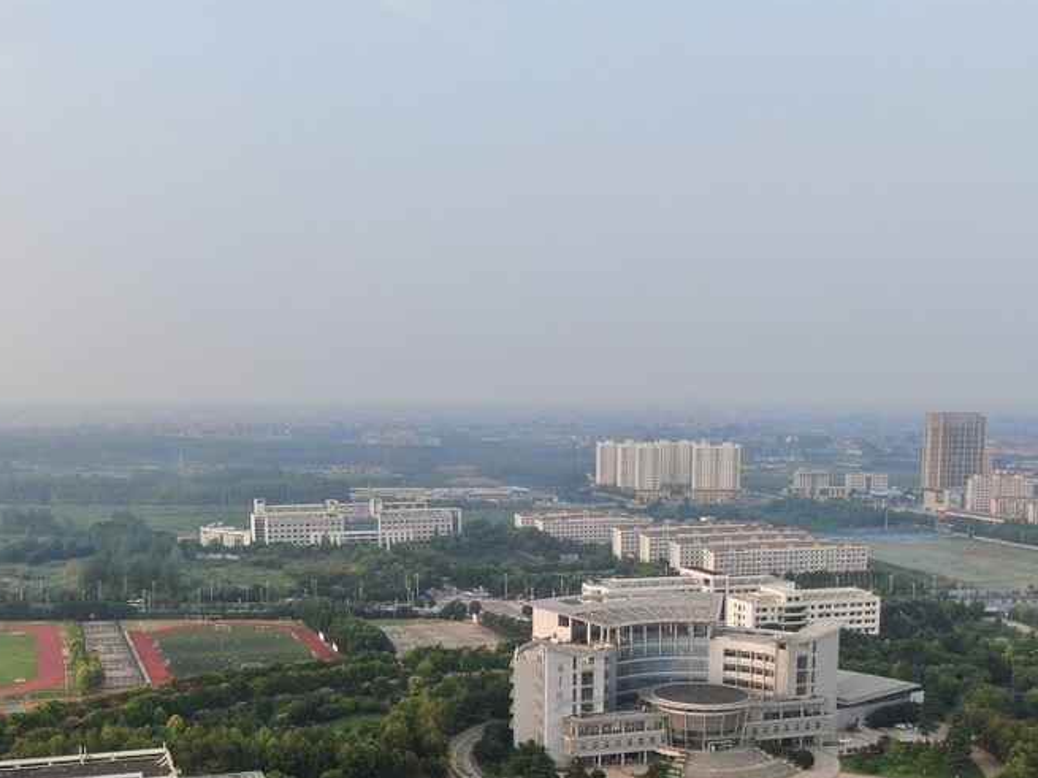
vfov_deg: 32.1
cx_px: 494
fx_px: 1319
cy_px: 604
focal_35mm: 44
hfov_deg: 42.9
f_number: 2.8
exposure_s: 1/500
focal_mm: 4.39
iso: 100
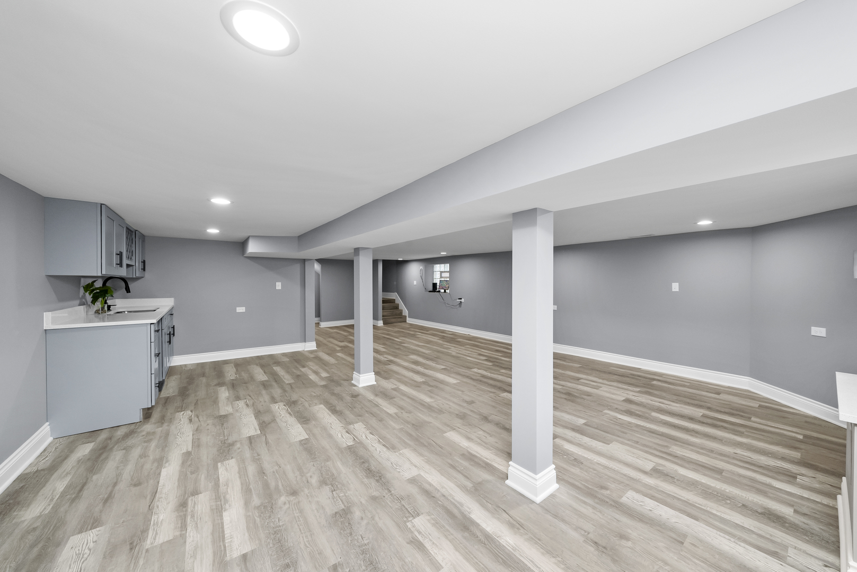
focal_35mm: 12
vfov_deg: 90.1
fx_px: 286
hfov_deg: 112.6
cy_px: 286
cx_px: 428
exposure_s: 1/8
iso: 640
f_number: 9
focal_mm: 12
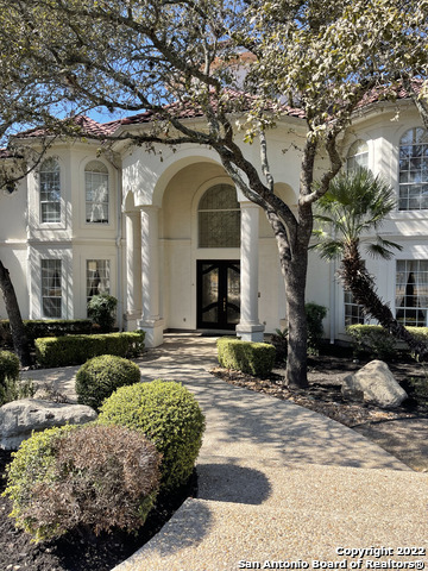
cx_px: 214
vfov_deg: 67.3
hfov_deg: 53.1
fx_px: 429
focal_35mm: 26
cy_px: 286
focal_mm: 5.1
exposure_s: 1/962
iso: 32
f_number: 1.6
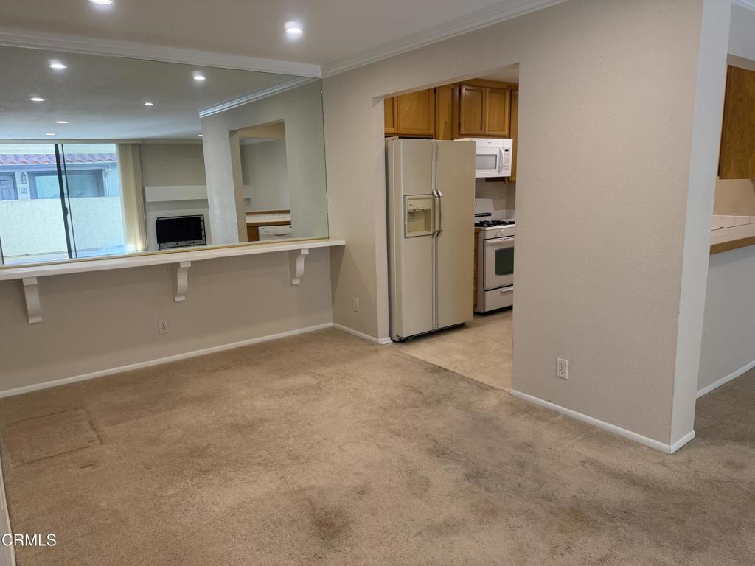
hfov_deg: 71.6
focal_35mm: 24
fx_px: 523
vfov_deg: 56.8
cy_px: 283
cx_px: 378
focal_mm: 6.76
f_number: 1.78
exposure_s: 1/120
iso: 160
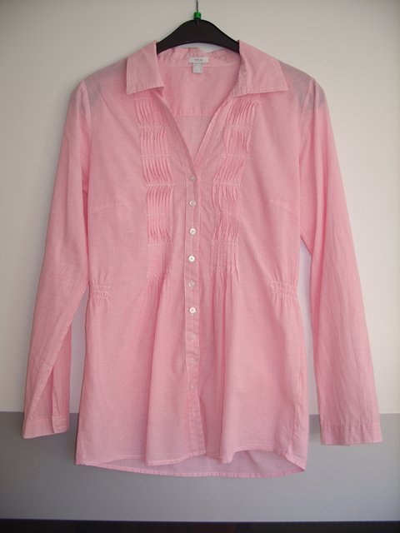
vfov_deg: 49.0
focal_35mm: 38
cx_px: 200
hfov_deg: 37.7
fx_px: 585
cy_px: 266
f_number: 2.8
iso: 50
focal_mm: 7.8
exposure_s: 1/30
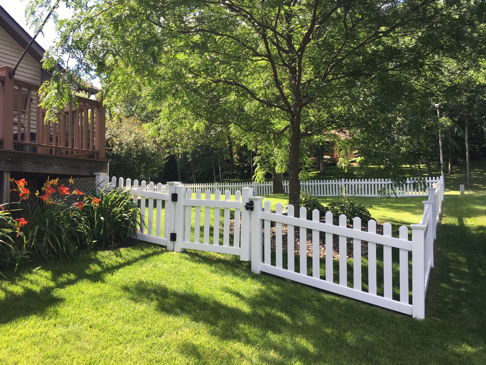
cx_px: 243
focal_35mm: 29
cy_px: 182
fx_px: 407
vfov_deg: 48.2
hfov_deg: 61.7
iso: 25
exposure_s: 1/359
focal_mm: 4.15
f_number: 2.2
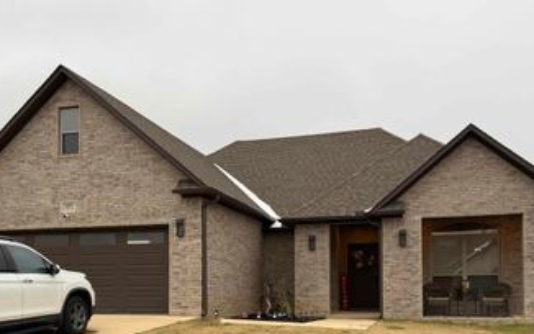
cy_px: 268
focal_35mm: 39
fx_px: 568
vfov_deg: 31.9
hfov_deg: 50.3
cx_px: 241
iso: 64
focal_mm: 6.76
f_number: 1.78
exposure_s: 1/232
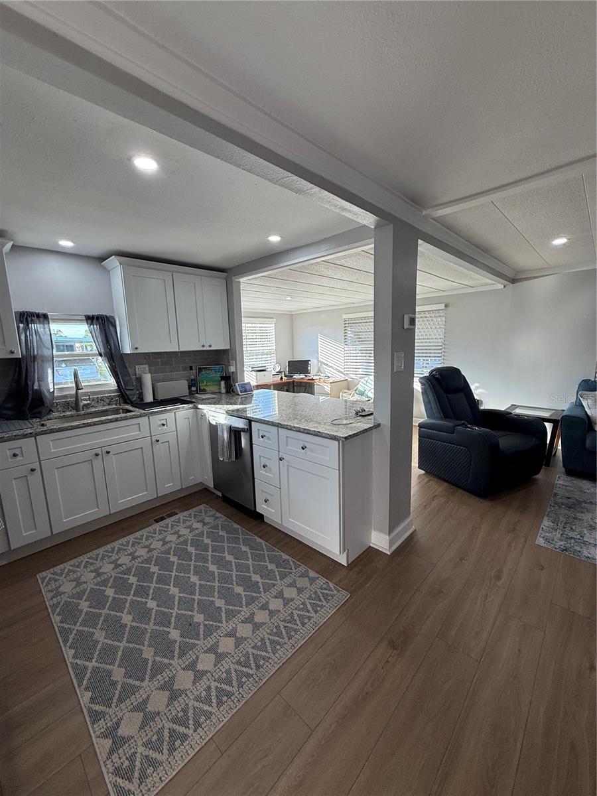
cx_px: 298
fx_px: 322
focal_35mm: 14
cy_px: 398
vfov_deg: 102.1
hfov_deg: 85.7
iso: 64
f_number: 2.2
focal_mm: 2.22
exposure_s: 1/128
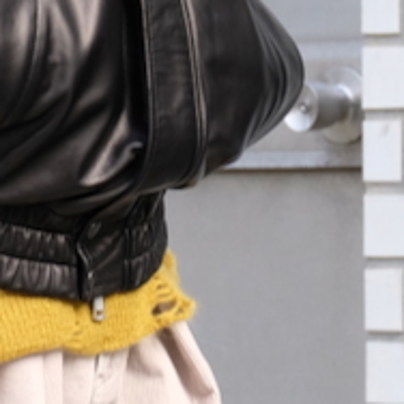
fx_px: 5123
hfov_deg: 4.5
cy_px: -190
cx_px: -112
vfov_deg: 4.5
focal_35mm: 388
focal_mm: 67.1
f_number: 4.8
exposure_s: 1/170
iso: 500
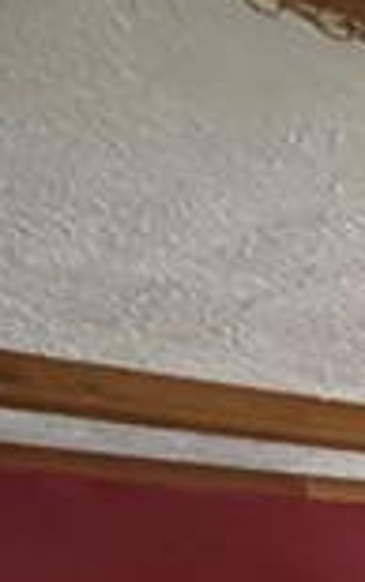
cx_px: 768
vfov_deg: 15.2
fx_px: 1558
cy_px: 1284
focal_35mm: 98
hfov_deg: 11.7
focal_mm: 2.22
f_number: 2.2
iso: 1250
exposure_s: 1/40
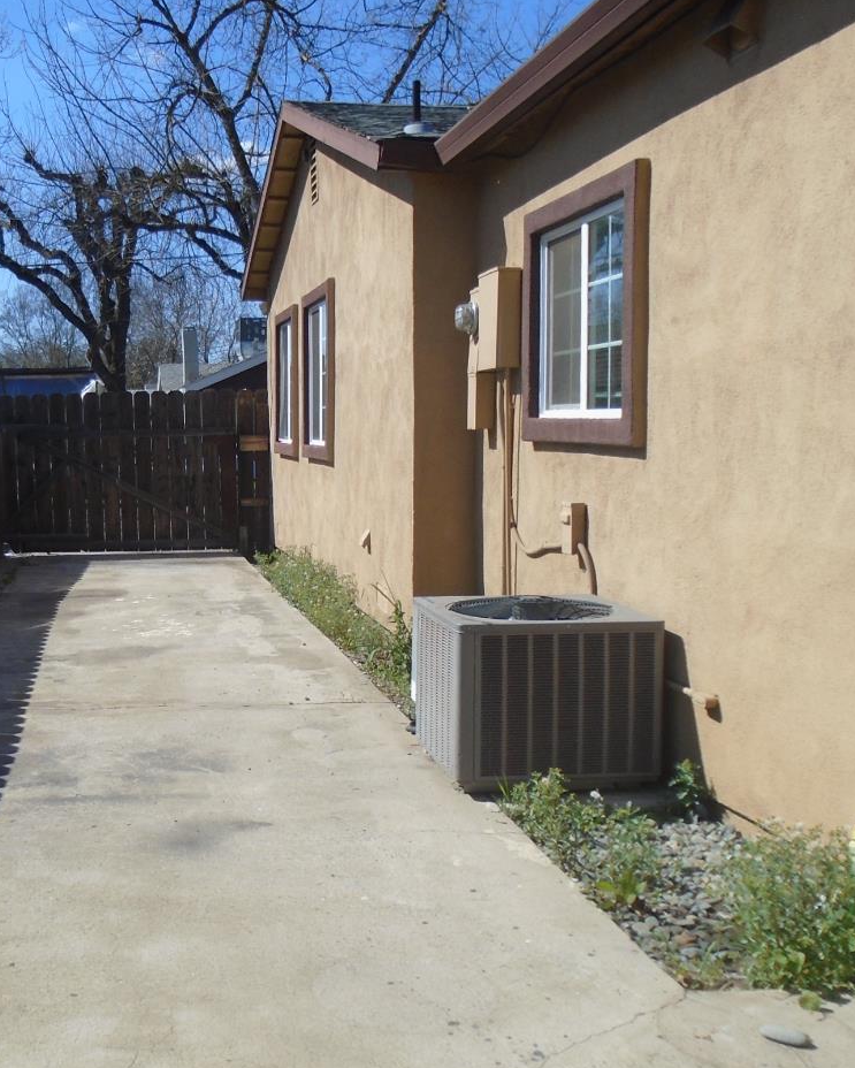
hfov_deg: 35.5
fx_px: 1296
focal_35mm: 41
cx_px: 193
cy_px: 531
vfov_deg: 44.8
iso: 100
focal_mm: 4.6
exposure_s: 1/250
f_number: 8
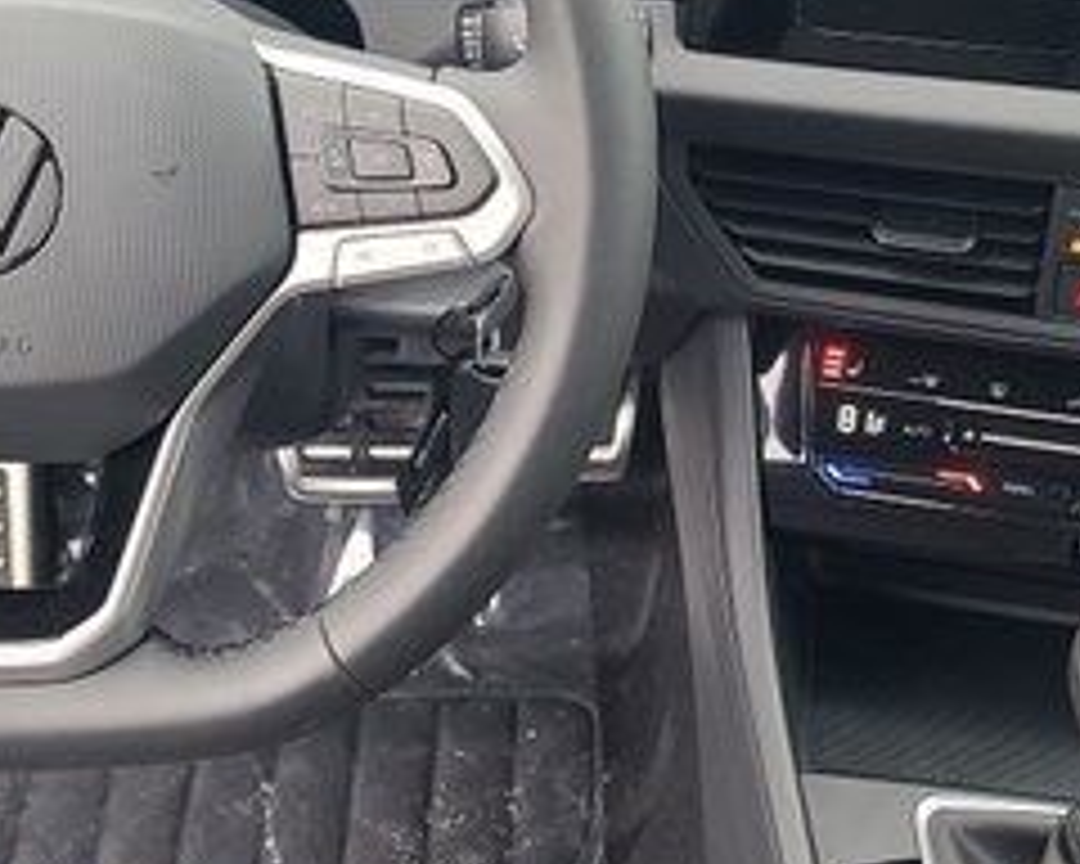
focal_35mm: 65
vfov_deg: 23.5
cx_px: 536
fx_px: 2078
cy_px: 423
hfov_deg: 29.1
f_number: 1.8
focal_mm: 7
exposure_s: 1/60
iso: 200
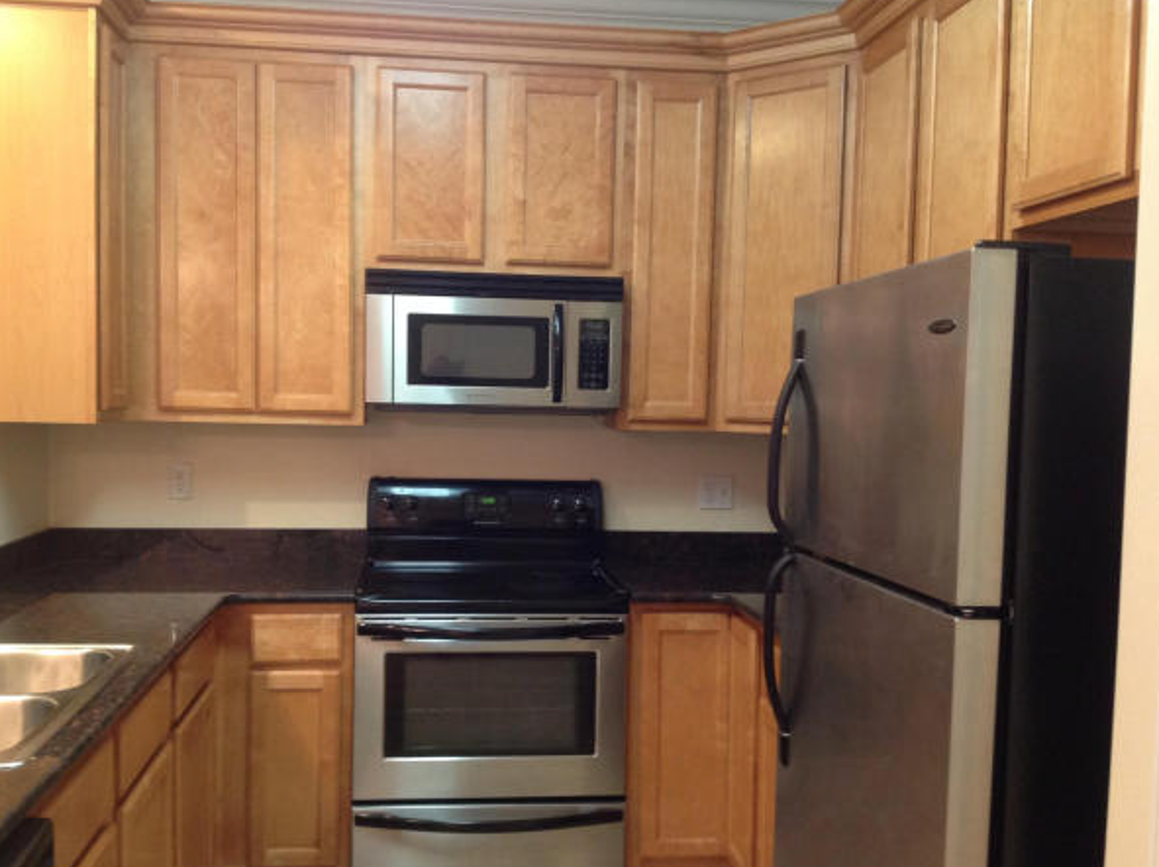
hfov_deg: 49.0
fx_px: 1271
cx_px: 545
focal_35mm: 38
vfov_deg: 37.6
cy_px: 457
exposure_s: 1/15
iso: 200
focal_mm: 4.28
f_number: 2.4
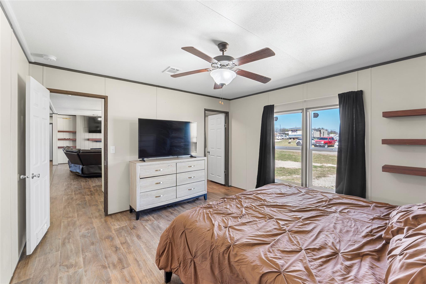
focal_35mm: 15
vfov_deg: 77.3
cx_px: 213
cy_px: 142
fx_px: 177
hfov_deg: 100.4
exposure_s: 2
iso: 100
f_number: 10
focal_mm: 10
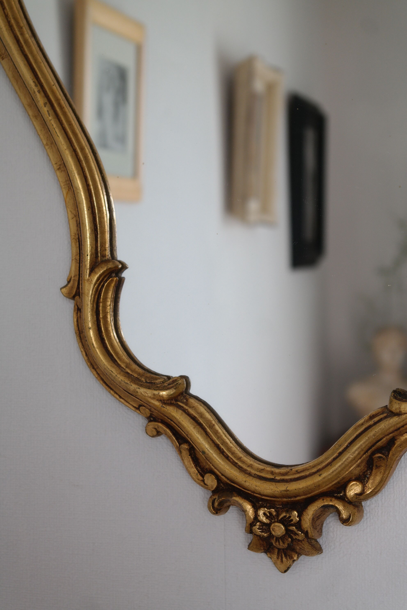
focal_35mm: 77
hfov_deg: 17.7
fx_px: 1306
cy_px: 305
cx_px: 204
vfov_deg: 26.3
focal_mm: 50
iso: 400
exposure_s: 1/80
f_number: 5.6
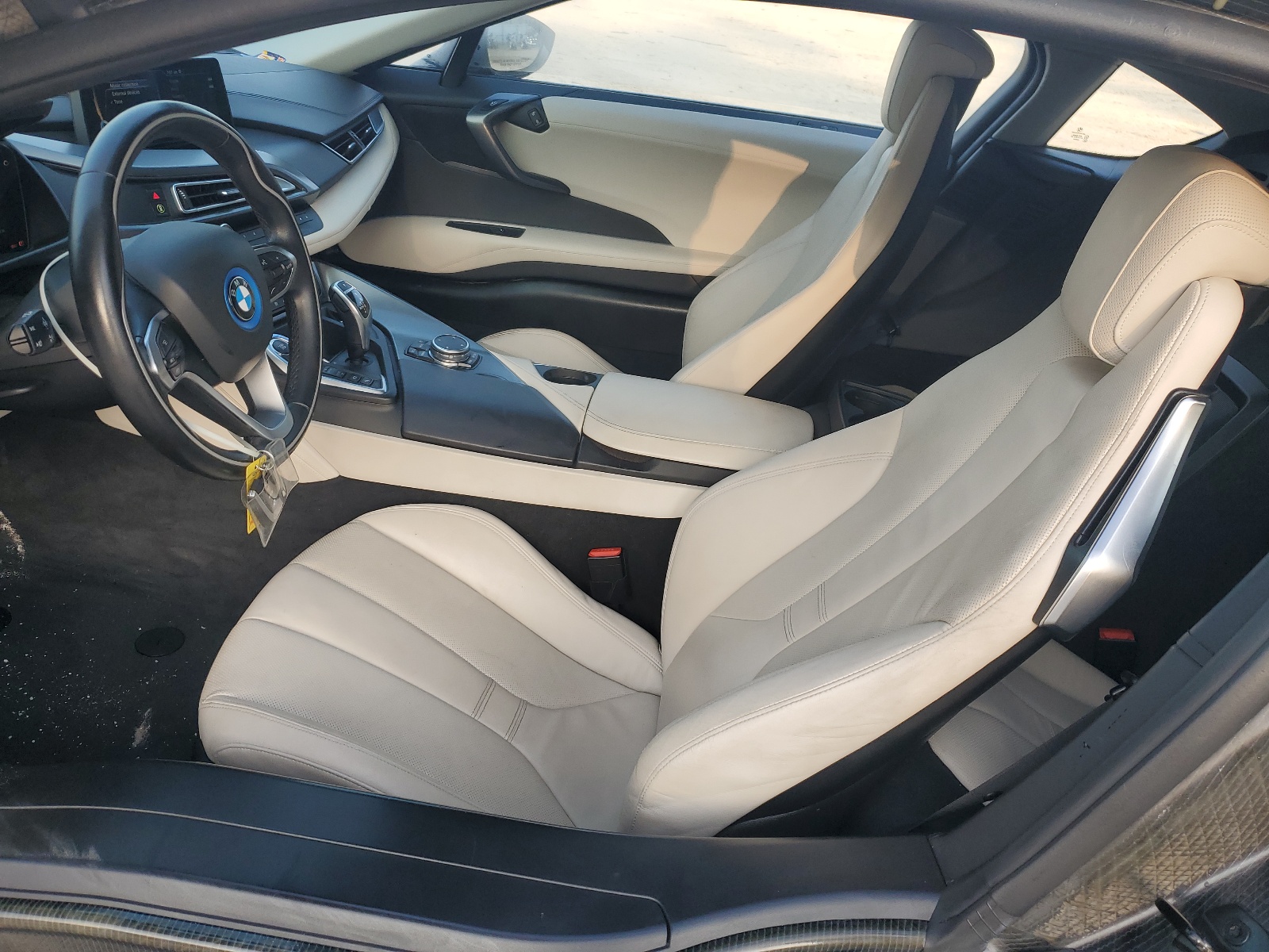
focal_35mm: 26
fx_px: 953
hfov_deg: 67.3
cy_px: 476
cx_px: 634
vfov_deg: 53.1
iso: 50
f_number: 1.5
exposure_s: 1/357
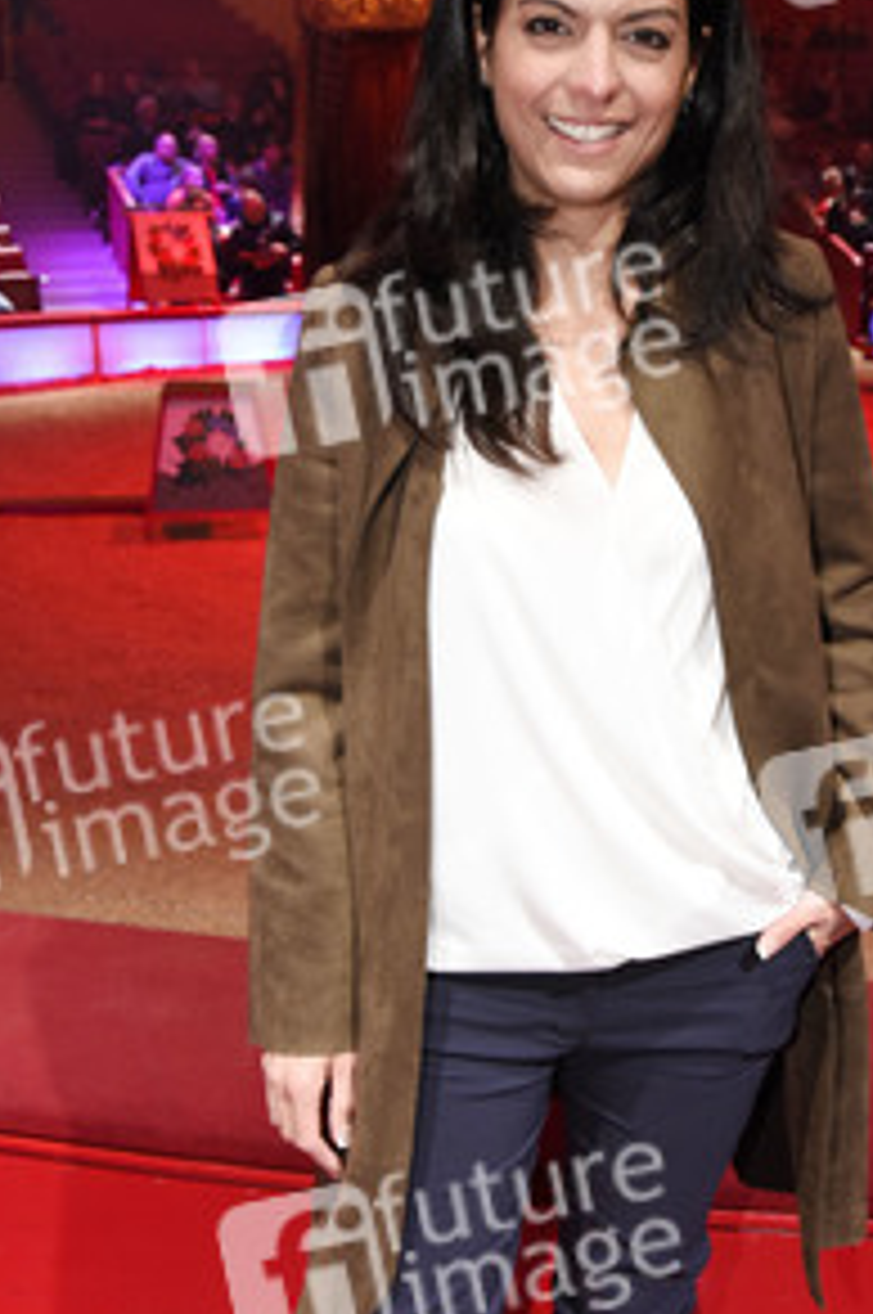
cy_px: 576
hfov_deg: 27.8
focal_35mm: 48
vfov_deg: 41.1
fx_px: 1750
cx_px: 580
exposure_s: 1/60
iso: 3200
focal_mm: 35
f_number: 6.3
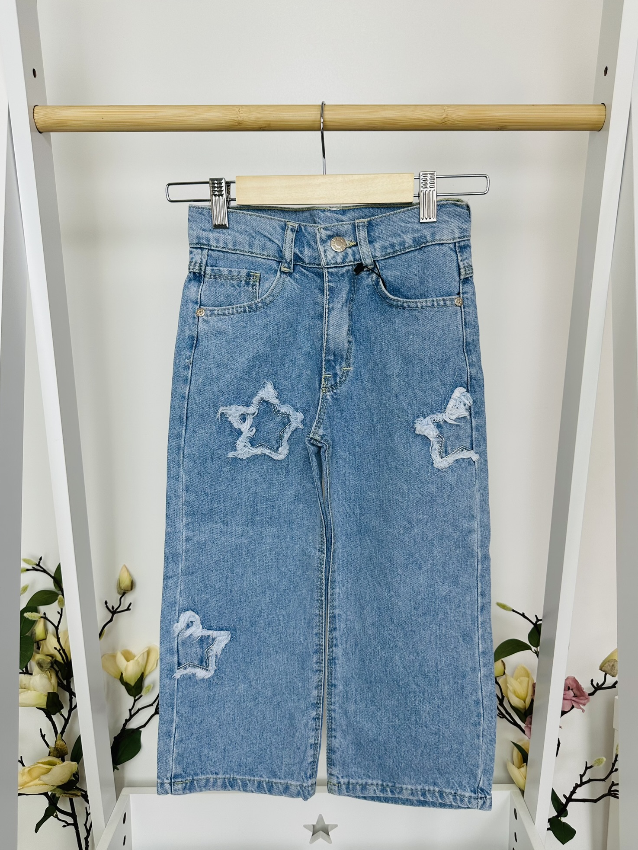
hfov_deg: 54.9
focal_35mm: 25
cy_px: 417
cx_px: 326
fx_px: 614
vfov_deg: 69.4
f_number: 1.78
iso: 64
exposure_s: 1/150
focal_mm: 6.86
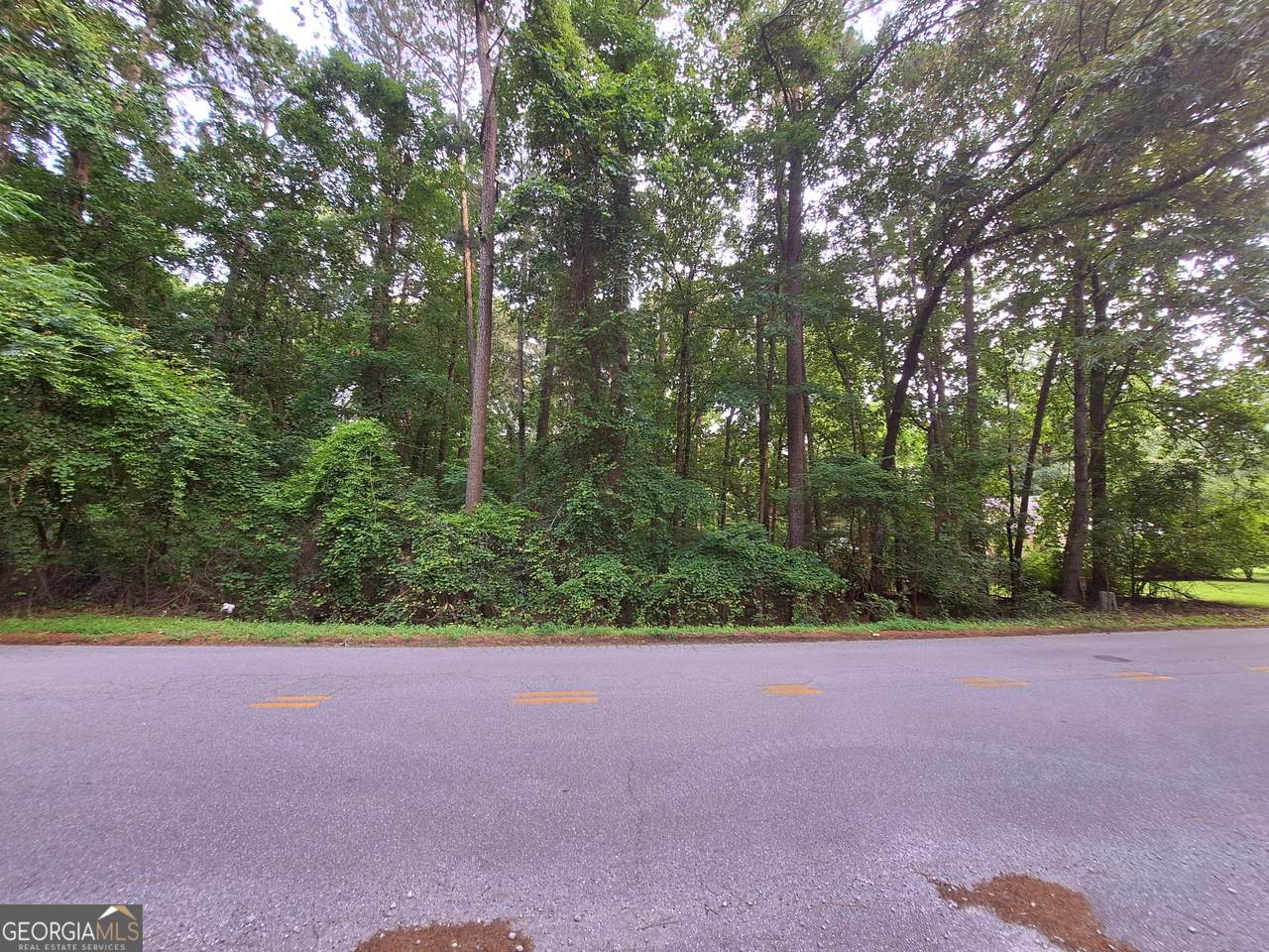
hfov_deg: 106.2
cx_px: 634
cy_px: 476
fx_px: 477
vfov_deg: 89.9
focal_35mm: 13
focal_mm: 1.74
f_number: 2.2
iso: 64
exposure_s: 1/60
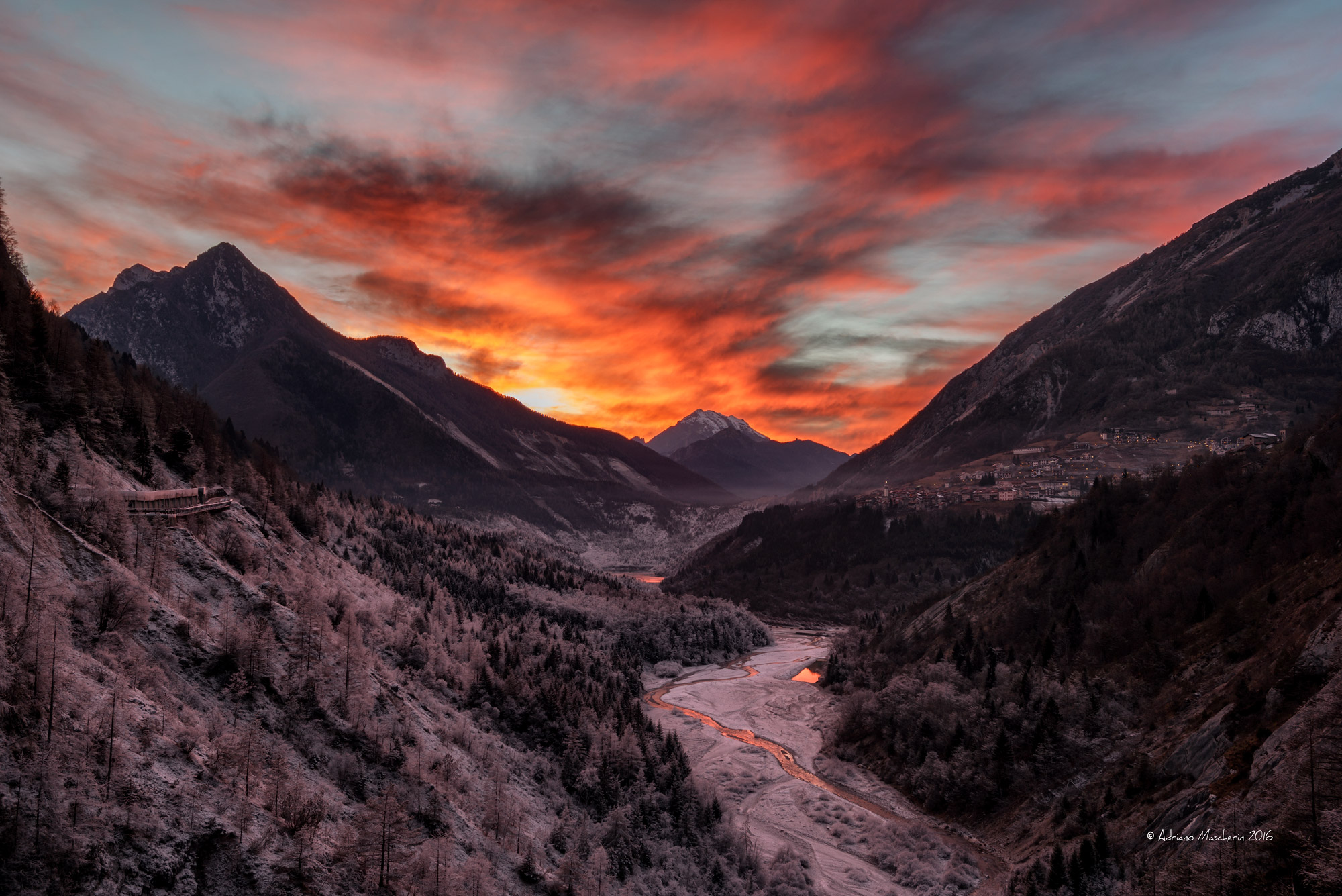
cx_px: 671
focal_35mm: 31
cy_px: 448
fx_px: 1156
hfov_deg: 60.3
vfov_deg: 42.4
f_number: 16
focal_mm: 31
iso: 100
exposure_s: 1.3
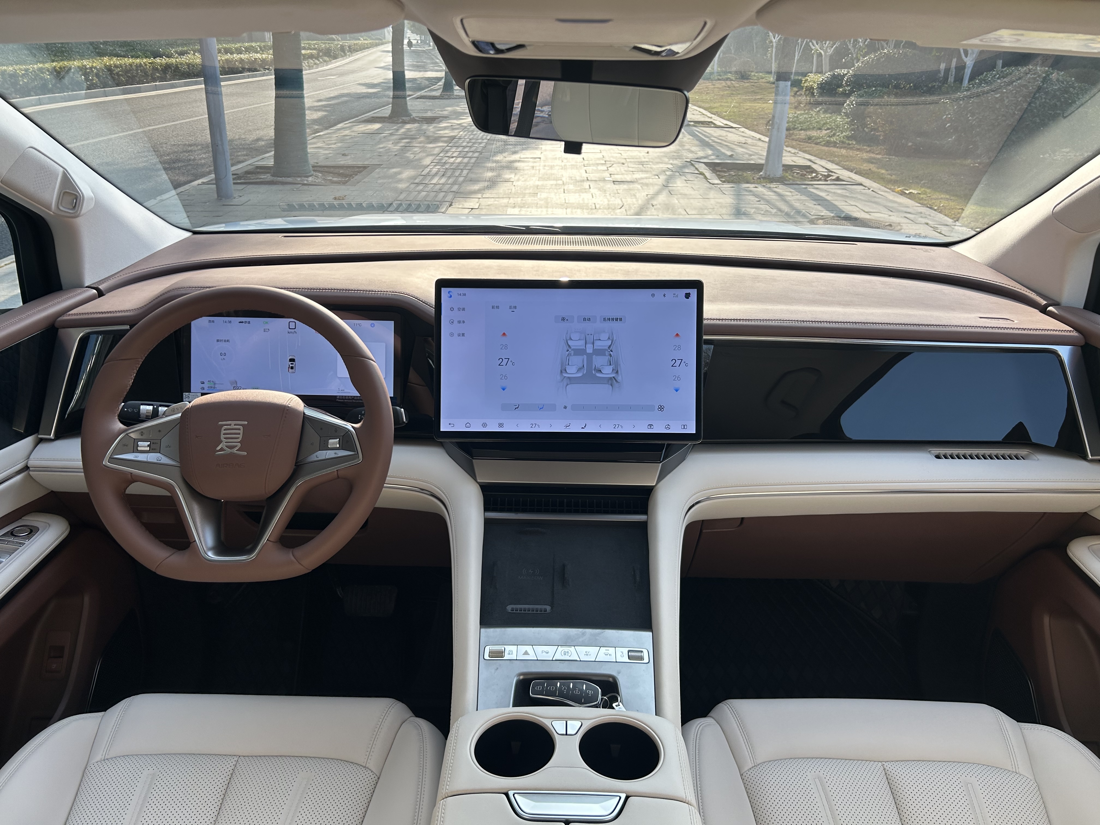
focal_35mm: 26
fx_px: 826
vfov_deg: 53.1
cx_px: 550
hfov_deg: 67.3
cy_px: 412
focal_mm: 5.7
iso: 50
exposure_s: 1/709
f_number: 1.5
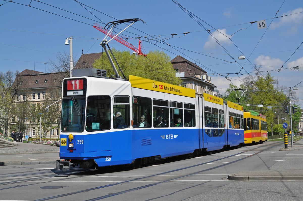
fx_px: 404
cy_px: 100
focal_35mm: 48
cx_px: 152
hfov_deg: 41.2
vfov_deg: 28.0
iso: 400
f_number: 10
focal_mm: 32
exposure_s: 1/1000
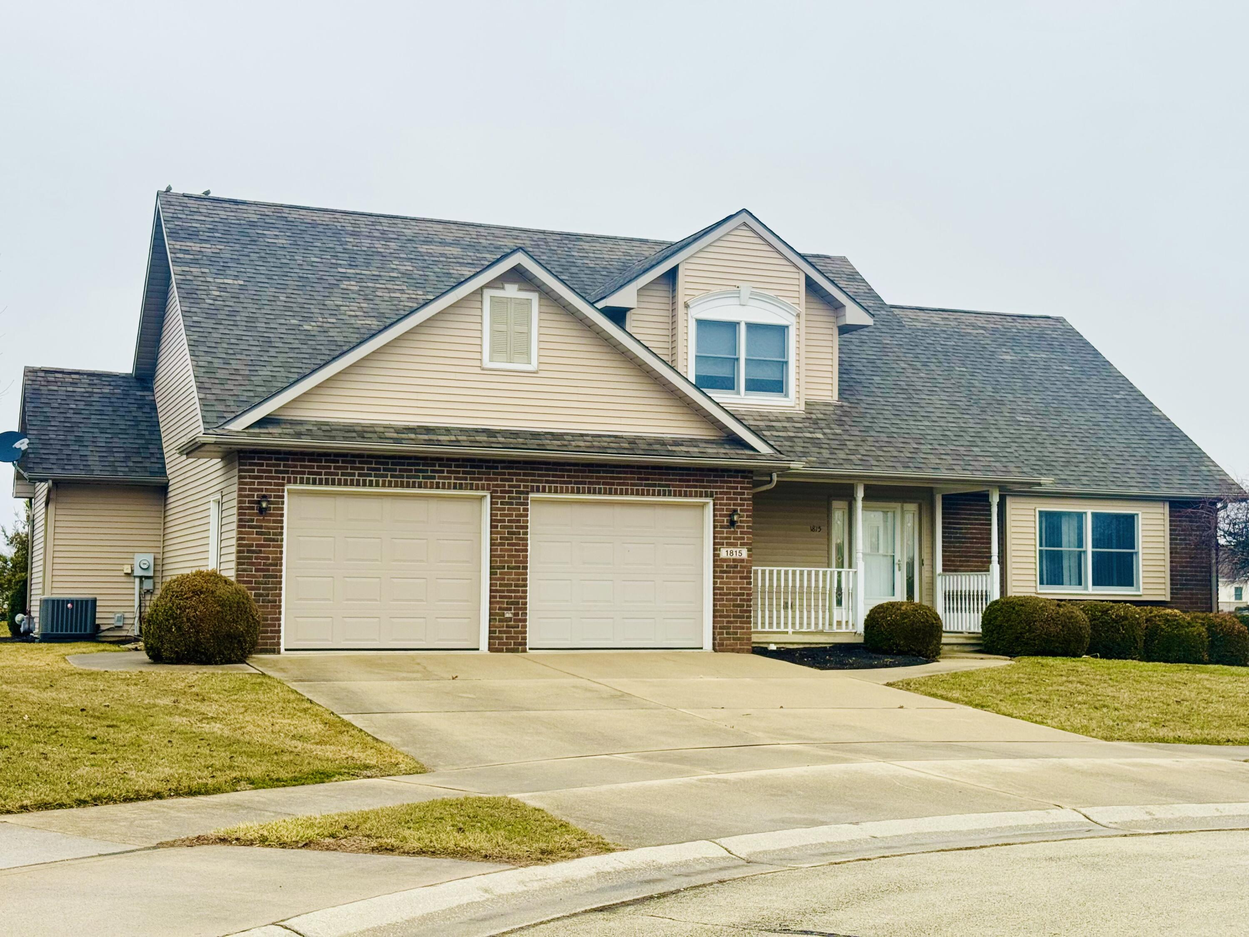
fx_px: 1732
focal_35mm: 48
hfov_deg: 39.7
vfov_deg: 30.3
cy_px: 468
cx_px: 624
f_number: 1.78
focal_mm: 6.76
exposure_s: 1/2513
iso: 64
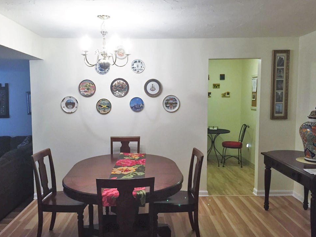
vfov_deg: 45.4
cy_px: 120
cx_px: 150
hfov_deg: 58.3
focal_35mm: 31
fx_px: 283
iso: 100
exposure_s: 1/30
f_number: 2.2
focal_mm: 4.15
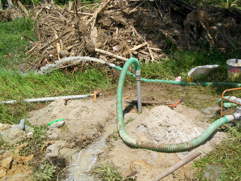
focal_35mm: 46
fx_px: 320
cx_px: 162
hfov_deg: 40.7
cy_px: 78
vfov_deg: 31.5
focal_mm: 6.1
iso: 64
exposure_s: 1/400
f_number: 4.9
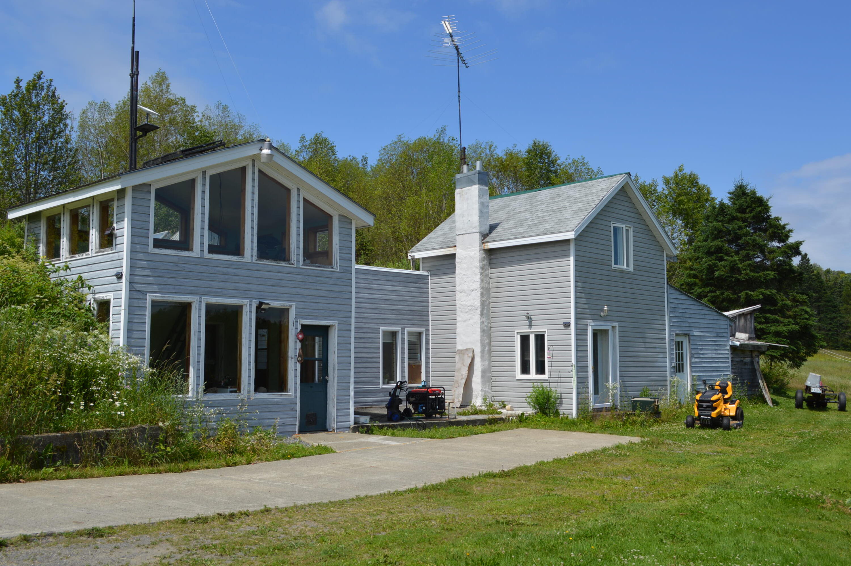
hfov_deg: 53.2
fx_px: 850
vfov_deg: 36.8
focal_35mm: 36
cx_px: 426
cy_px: 283
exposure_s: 1/320
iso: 100
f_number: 9
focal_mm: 24
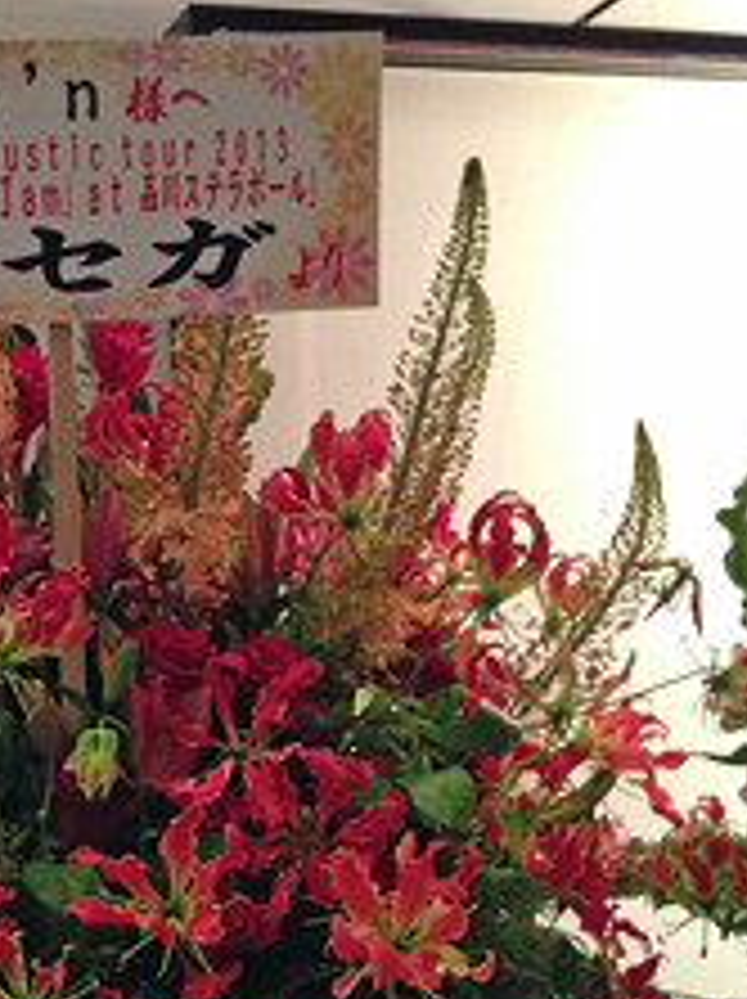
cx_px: 99
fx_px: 1931
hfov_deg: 21.5
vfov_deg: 28.7
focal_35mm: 67
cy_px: 706
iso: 640
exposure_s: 1/15
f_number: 2.4
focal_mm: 4.13
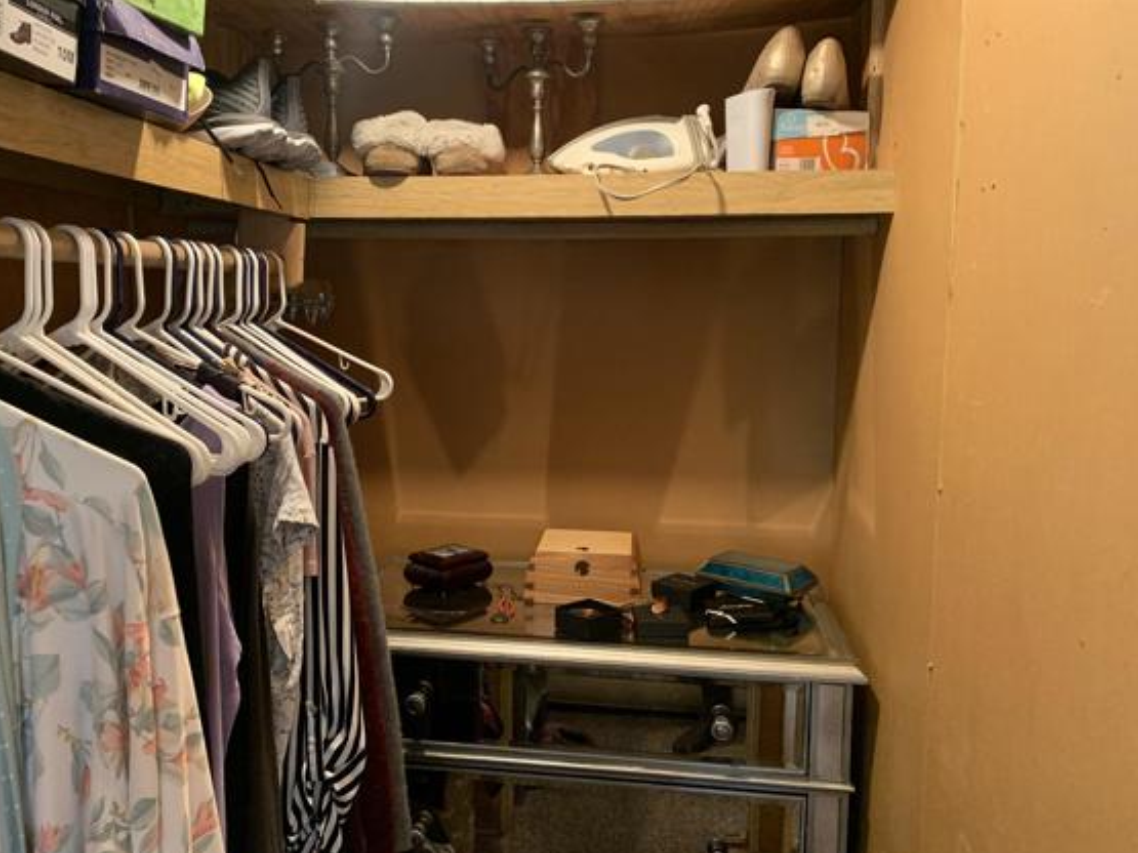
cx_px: 550
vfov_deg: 46.7
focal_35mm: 30
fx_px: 986
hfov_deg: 60.0
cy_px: 392
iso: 320
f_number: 1.8
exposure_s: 1/60
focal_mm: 4.25
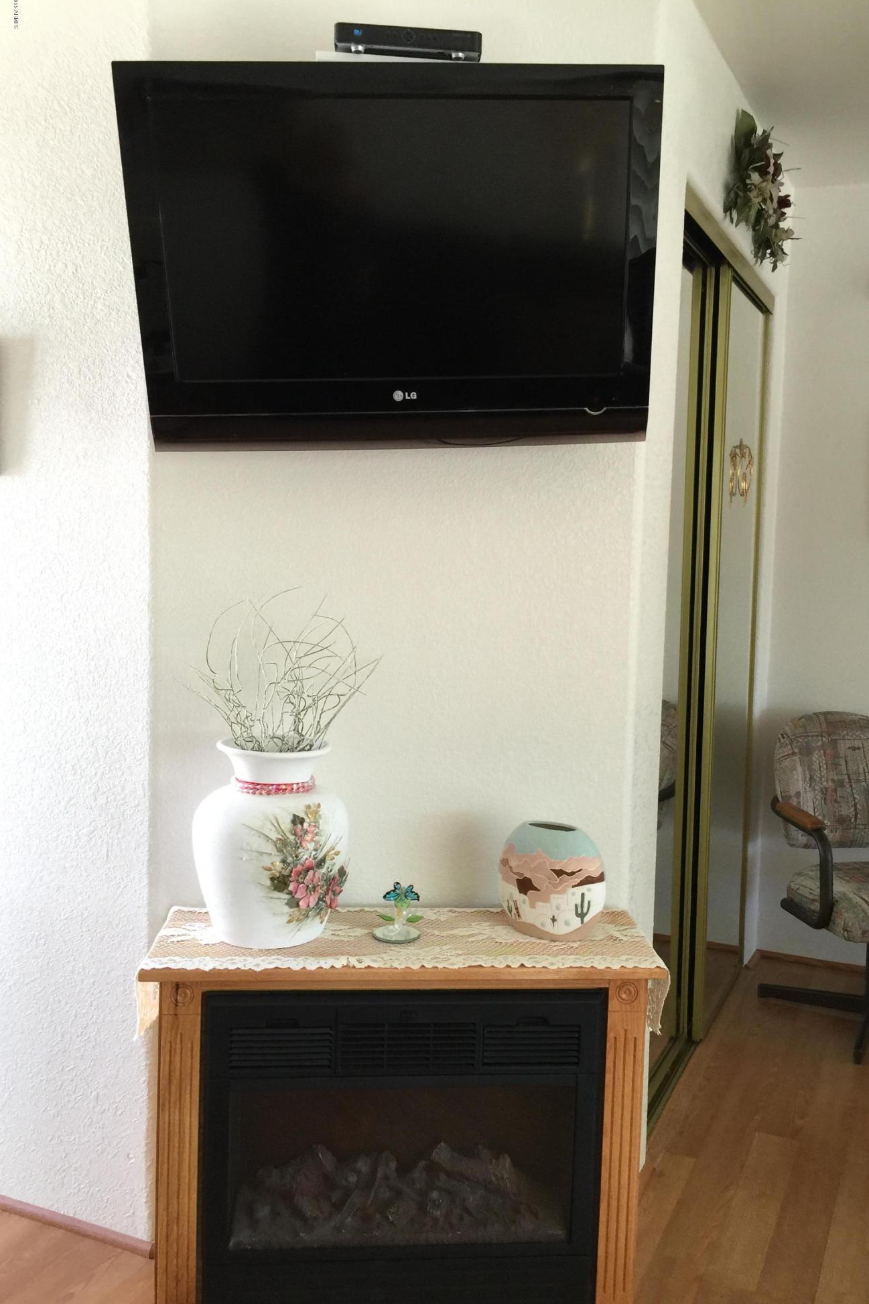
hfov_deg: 42.2
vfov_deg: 60.3
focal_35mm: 31
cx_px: 487
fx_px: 1123
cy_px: 664
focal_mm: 4.15
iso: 32
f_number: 2.2
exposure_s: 1/15
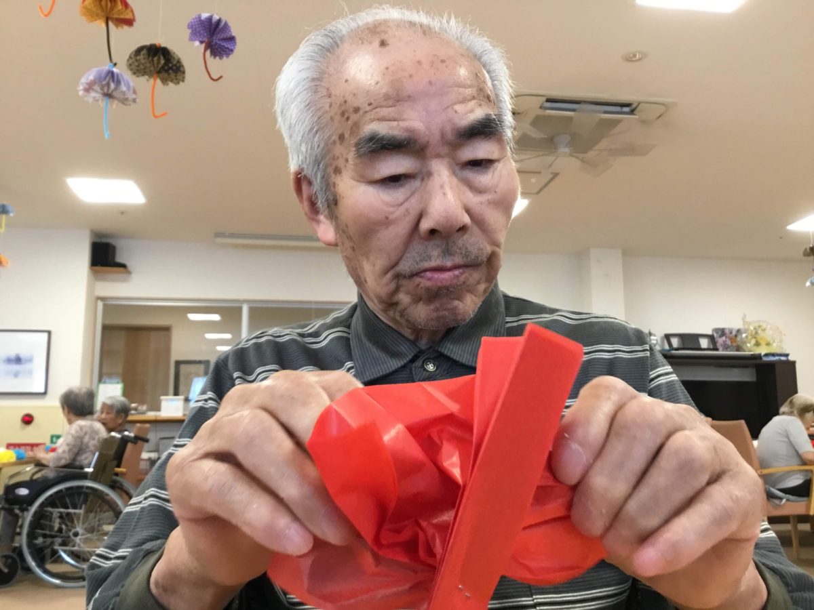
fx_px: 729
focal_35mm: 31
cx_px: 407
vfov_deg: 45.4
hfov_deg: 58.4
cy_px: 305
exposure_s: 1/30
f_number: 2.4
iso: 100
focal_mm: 3.3
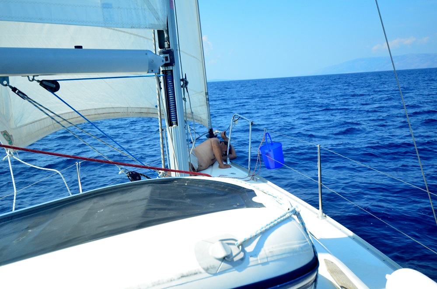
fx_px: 436
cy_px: 144
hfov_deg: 53.2
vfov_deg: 36.7
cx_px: 218
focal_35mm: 36
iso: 1600
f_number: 4
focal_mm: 24
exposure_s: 1/8000
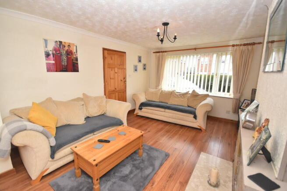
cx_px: 144
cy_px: 96
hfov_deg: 100.4
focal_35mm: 15
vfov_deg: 77.4
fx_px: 120
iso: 900
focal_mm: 10
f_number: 4
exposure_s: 1/125
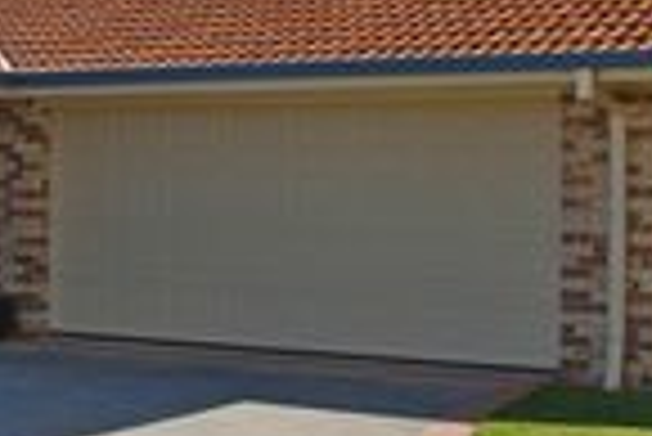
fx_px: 1759
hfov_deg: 19.5
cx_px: -175
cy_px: 128
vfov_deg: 14.1
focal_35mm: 97
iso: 100
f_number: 8
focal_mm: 20
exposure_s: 1/200
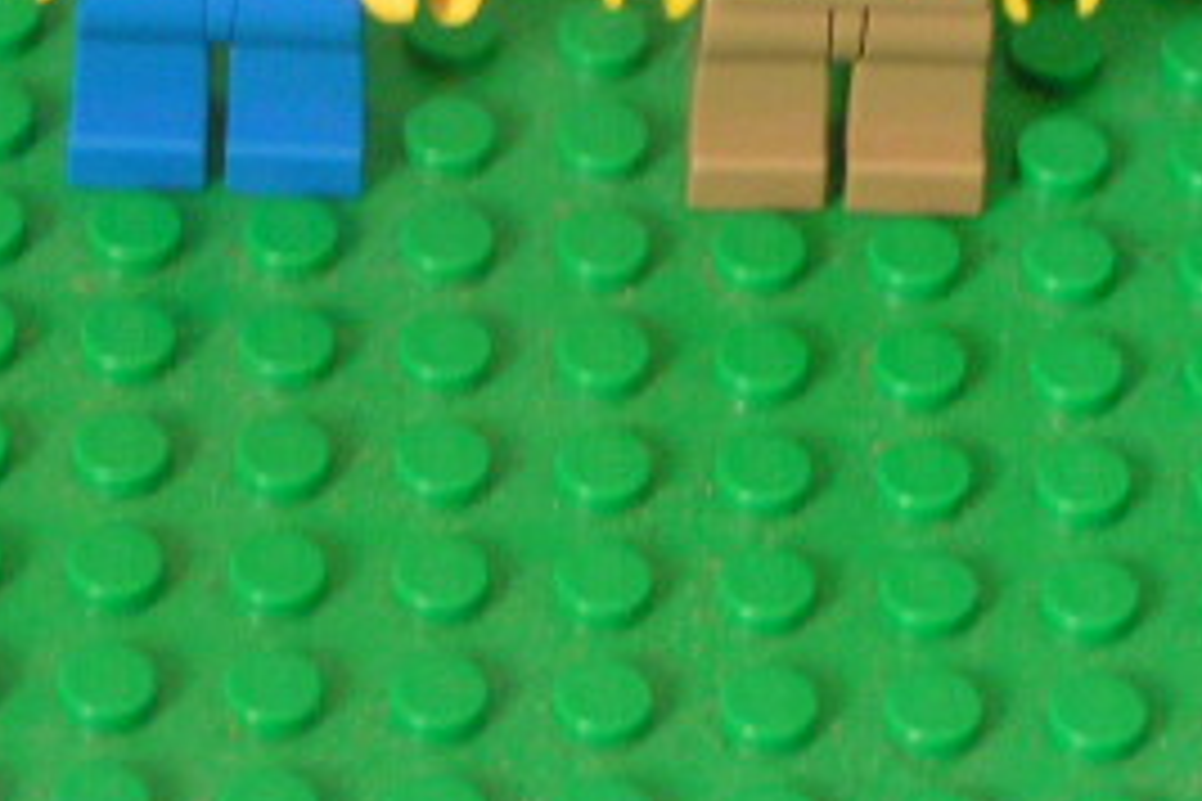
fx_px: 8246
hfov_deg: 8.3
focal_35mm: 247
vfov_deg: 5.5
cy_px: -248
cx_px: 878
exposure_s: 1/13
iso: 200
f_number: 3.5
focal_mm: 15.2
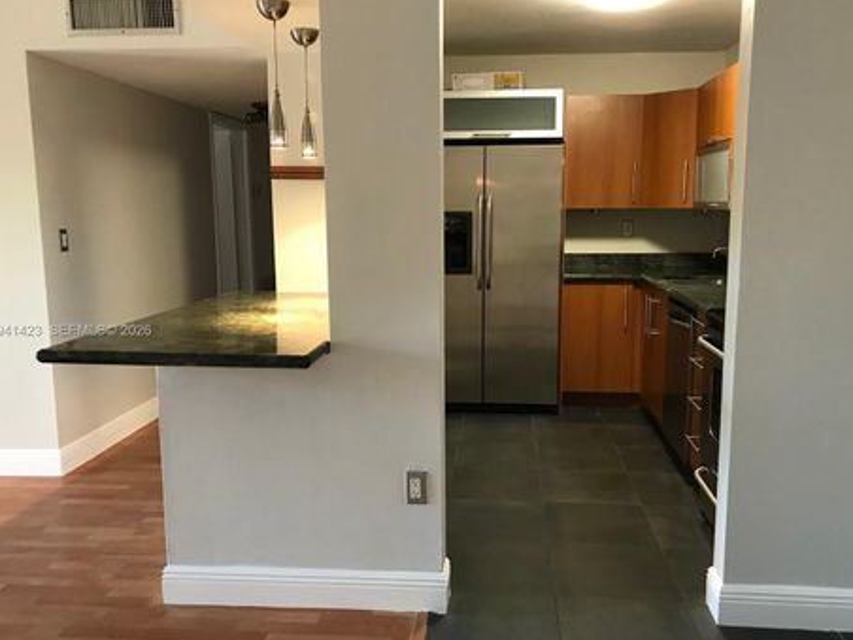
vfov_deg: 45.4
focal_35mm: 31
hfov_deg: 58.3
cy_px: 331
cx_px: 440
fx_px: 764
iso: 80
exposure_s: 1/15
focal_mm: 3.99
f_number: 1.8
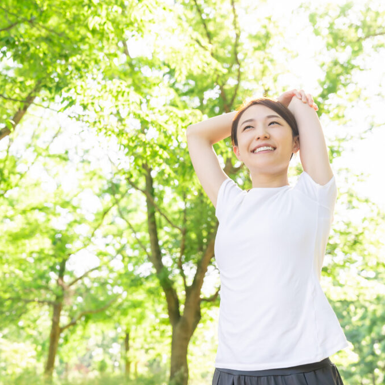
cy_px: 195
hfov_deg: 30.0
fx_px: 717
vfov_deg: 30.0
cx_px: 172
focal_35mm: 57
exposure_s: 1/400
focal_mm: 44
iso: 200
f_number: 4
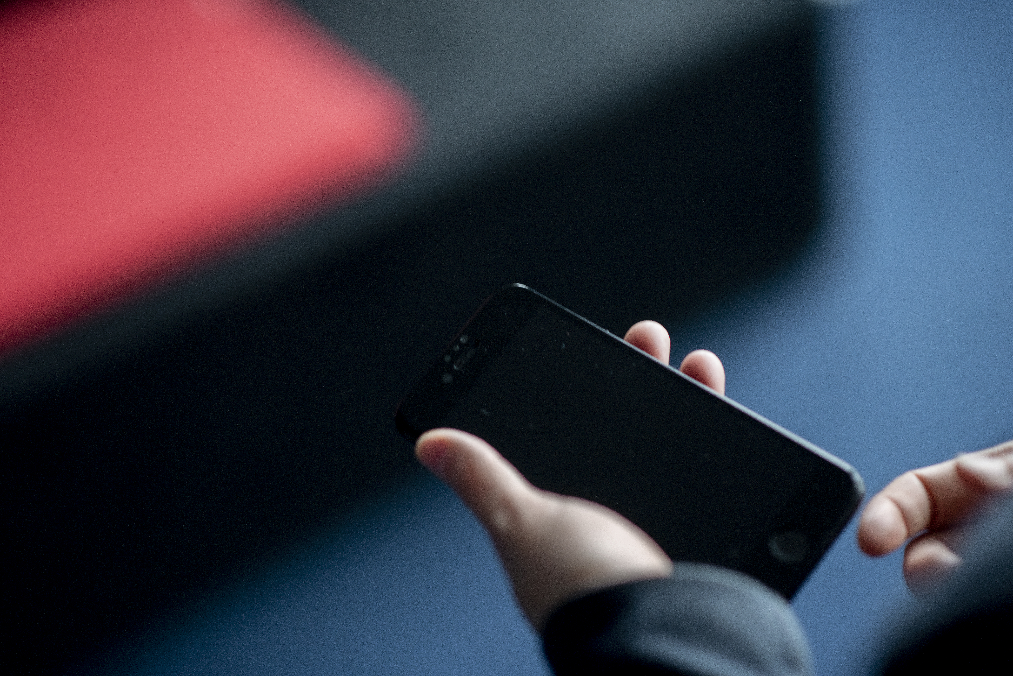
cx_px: 506
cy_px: 338
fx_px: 2392
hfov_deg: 23.9
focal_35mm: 85
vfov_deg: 16.1
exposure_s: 1/160
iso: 250
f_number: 2
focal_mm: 85
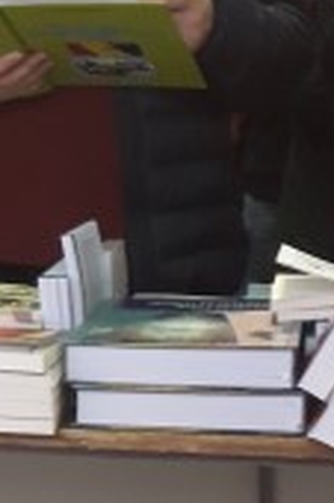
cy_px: 254
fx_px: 1478
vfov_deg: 19.3
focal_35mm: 106
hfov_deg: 12.2
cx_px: -195
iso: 200
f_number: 1.9
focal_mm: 3.6
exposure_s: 1/25
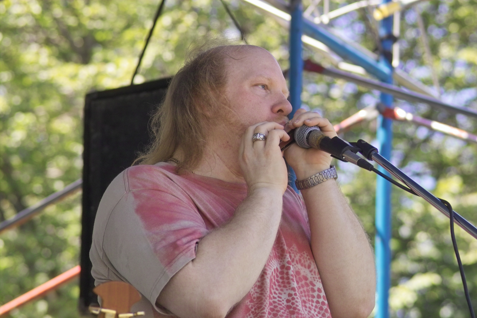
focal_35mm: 179
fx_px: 2372
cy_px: 159
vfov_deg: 7.7
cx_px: 238
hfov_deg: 11.5
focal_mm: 105
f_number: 4
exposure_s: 1/180
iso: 200
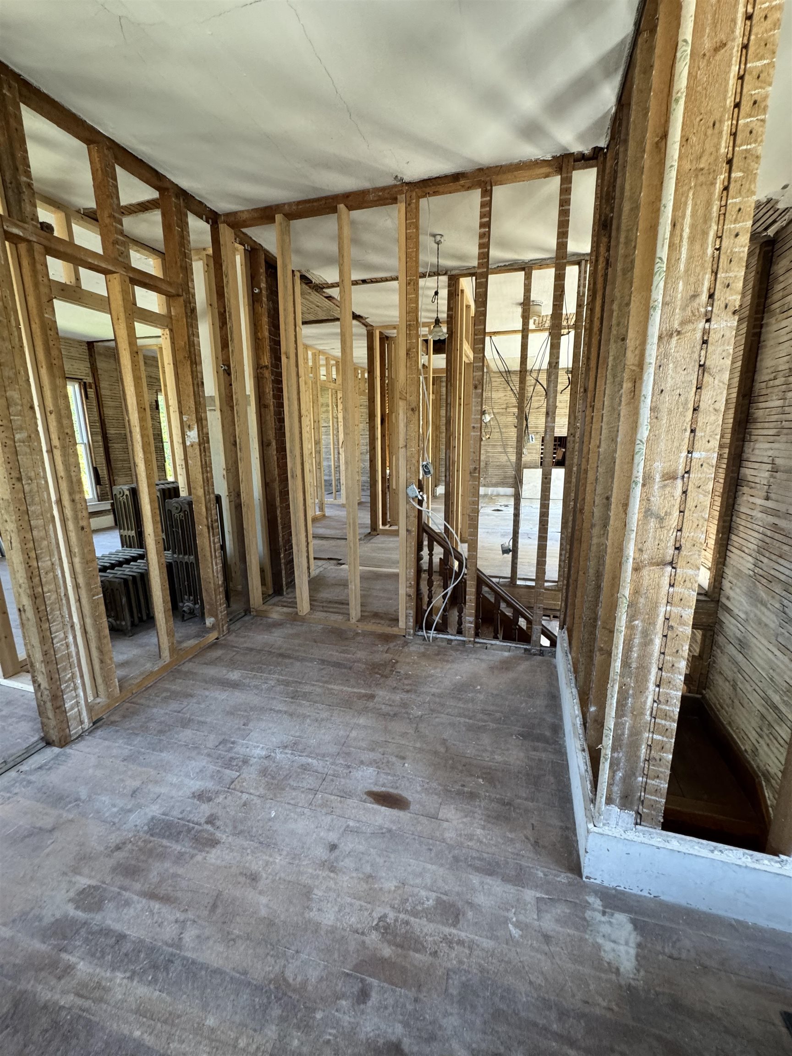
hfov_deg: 85.7
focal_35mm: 14
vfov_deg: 102.1
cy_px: 528
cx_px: 396
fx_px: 427
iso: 250
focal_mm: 2.22
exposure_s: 1/99
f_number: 2.2
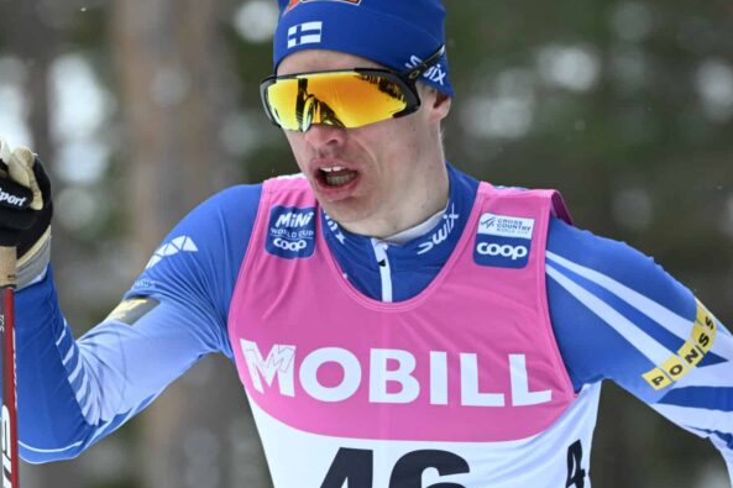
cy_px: 316
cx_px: 318
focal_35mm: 311
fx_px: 6330
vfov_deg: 4.4
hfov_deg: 6.6
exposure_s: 1/800
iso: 1250
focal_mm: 180
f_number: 4.5
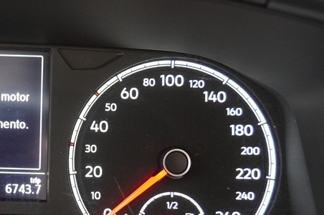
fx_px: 703
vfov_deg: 17.4
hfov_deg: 24.8
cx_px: 3
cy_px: 128
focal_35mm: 78
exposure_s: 1/160
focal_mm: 23
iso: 3200
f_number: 2.8
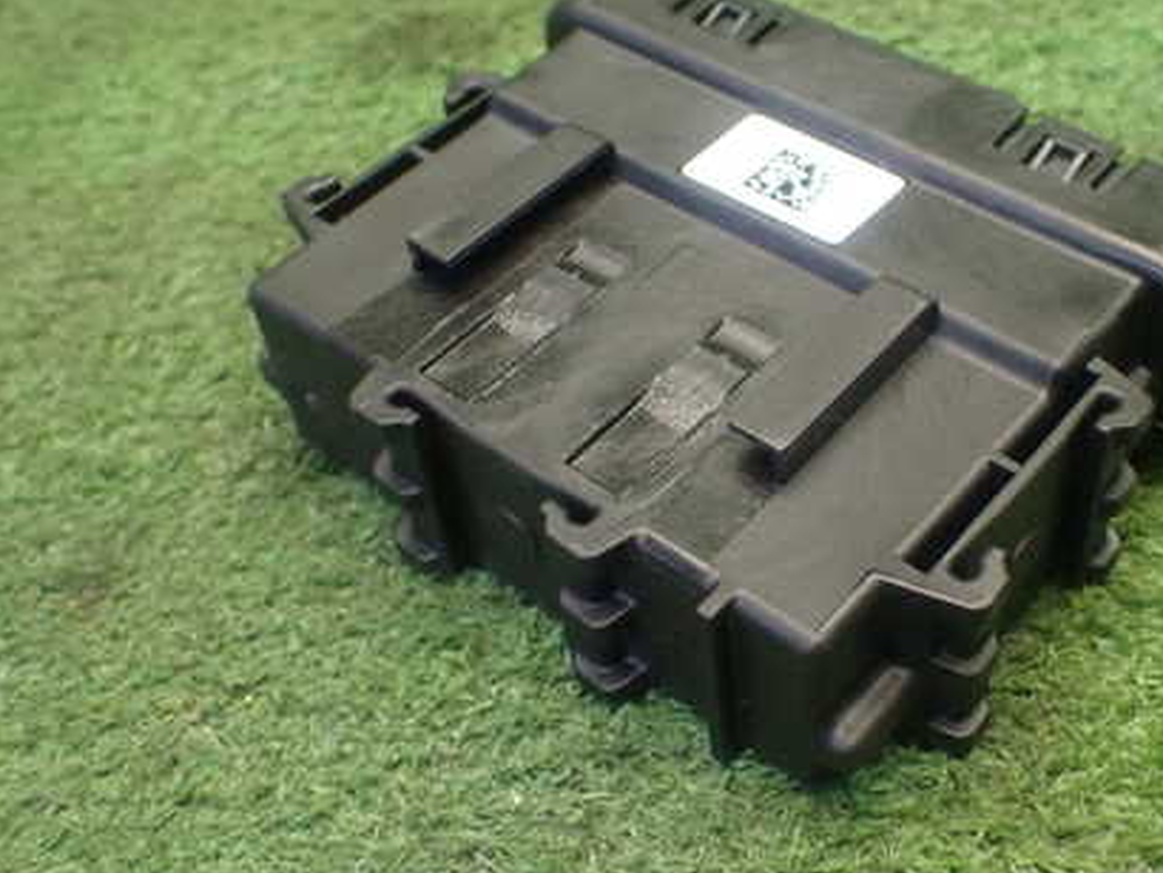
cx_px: 754
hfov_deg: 42.5
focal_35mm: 44
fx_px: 1479
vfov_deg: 32.9
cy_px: 384
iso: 800
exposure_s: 1/125
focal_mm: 5.4
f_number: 2.3
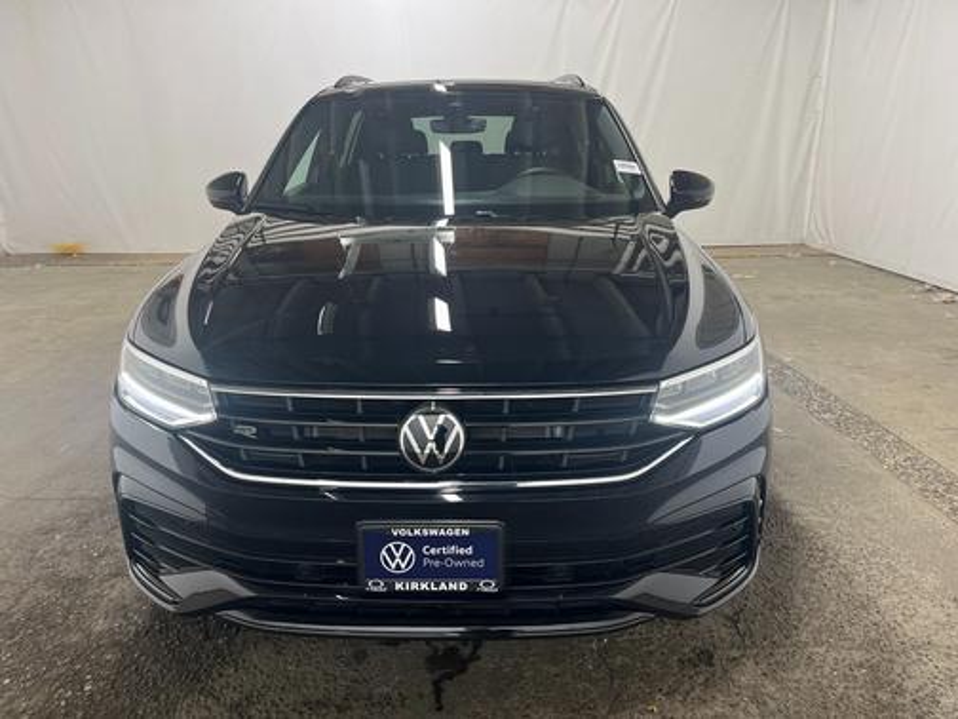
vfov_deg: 53.1
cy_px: 360
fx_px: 720
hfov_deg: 67.3
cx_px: 479
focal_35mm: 26
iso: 100
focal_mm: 5.1
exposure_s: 1/122
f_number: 1.6
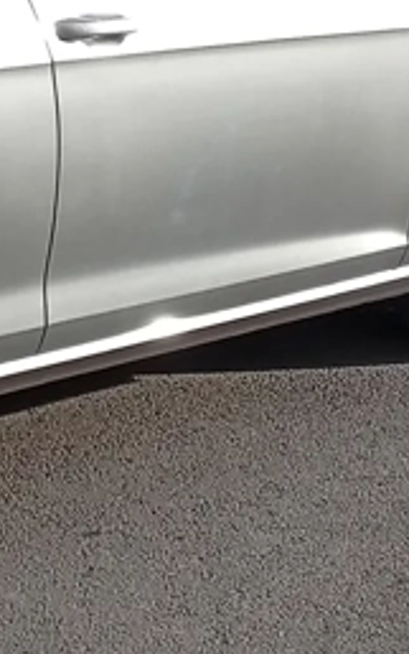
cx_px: -300
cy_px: 115
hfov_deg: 8.6
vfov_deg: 14.0
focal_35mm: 148
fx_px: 2635
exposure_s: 1/466
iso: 51
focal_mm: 3.98
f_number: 1.8
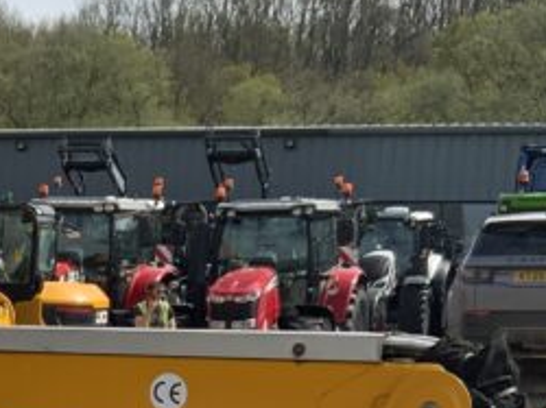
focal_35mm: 119
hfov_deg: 15.7
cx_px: -162
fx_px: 1875
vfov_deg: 11.9
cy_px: 602
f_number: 1.8
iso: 16
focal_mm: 3
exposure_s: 1/1577
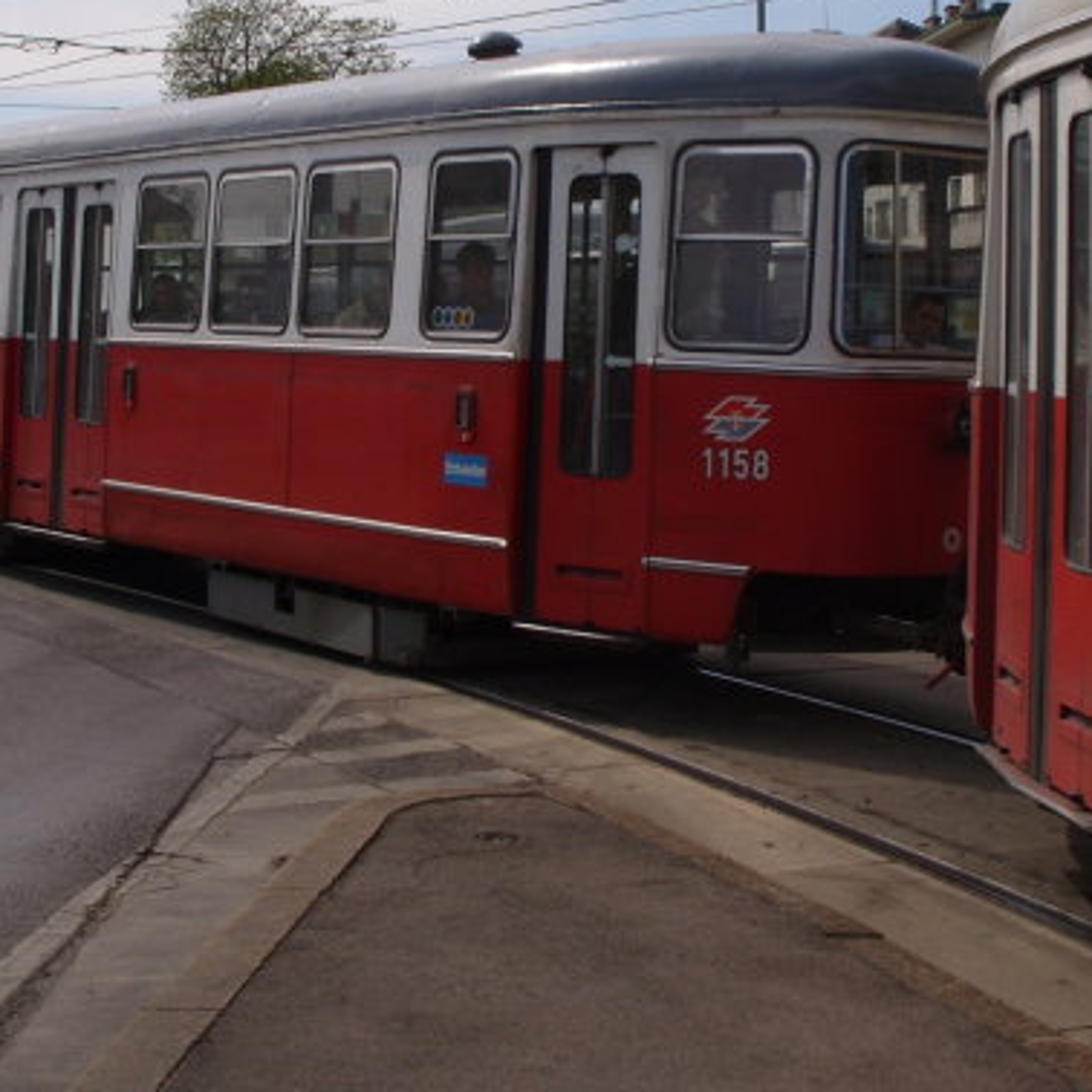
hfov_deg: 24.3
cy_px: 318
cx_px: 503
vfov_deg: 24.1
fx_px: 2534
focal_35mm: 71
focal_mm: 7.8
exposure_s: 1/384
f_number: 7.4
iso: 50
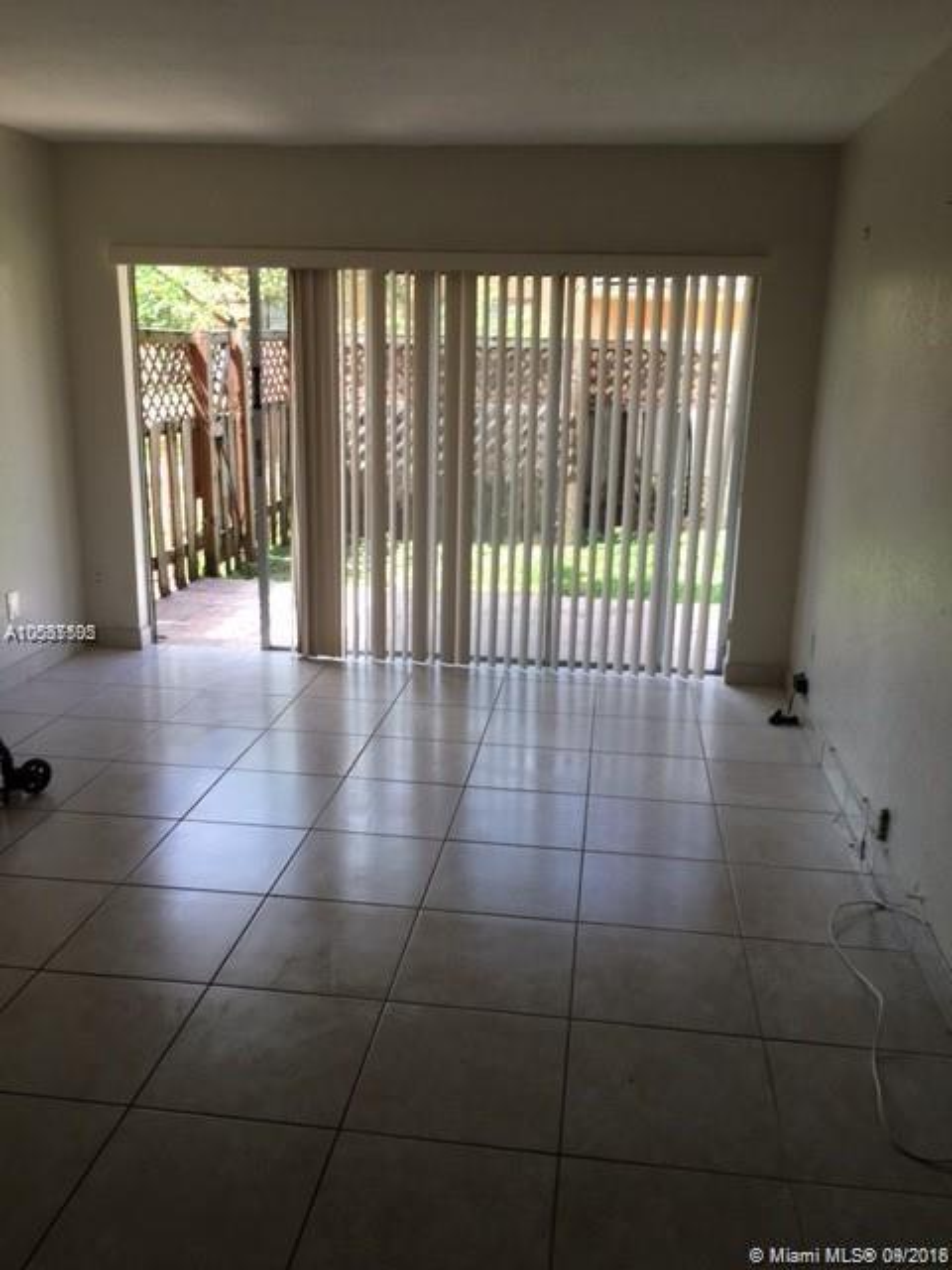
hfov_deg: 48.2
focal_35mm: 29
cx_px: 476
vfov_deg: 61.7
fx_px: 1063
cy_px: 635
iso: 32
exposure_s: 1/120
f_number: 2.2
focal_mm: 4.15
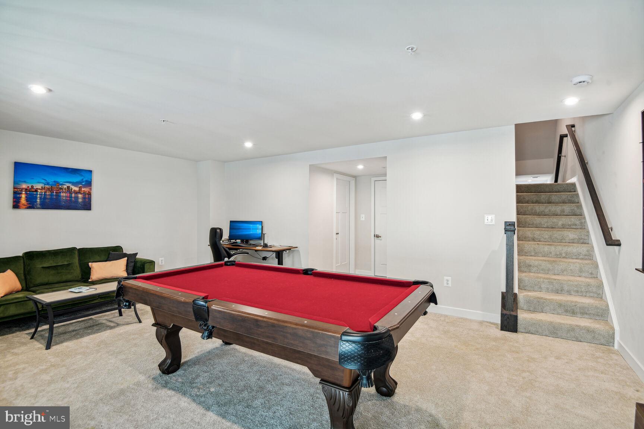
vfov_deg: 73.7
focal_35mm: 16
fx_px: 286
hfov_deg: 96.7
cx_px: 322
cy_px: 214
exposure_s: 1/5
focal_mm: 16
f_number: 8
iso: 200
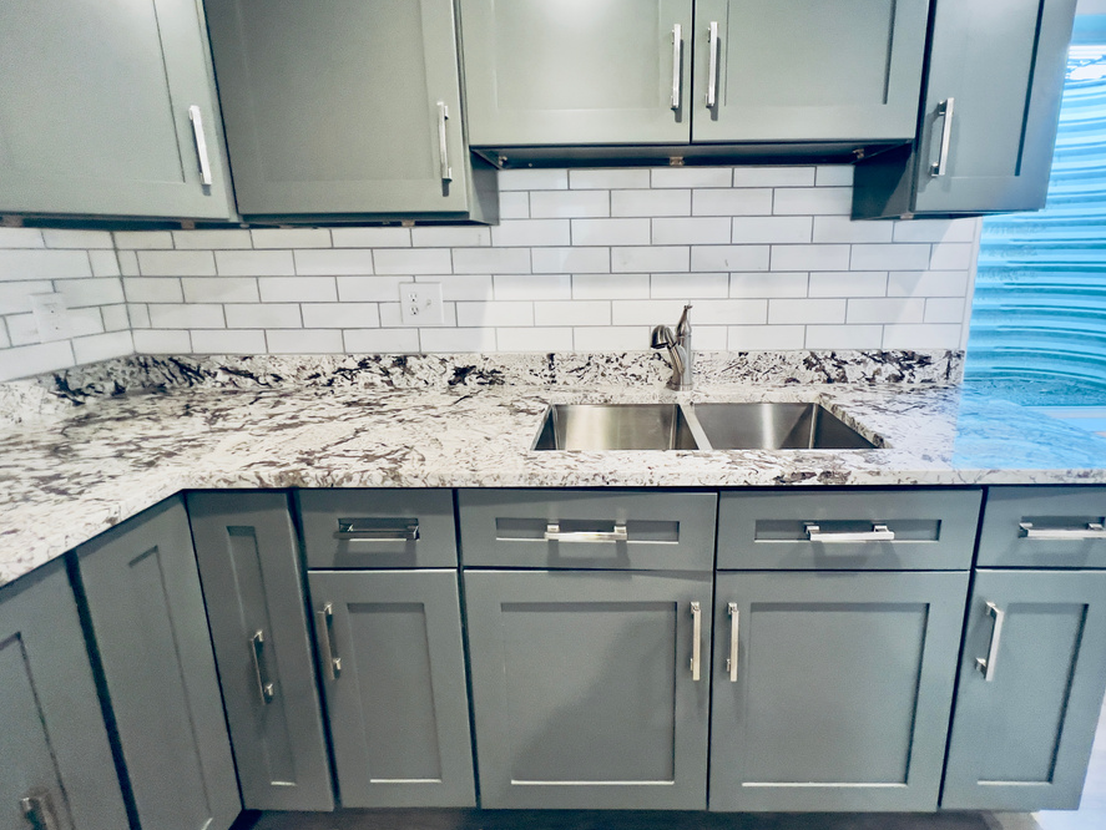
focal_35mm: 15
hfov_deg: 97.8
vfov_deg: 81.3
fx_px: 479
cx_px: 608
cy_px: 356
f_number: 1.8
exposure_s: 1/60
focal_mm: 1.57
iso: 320
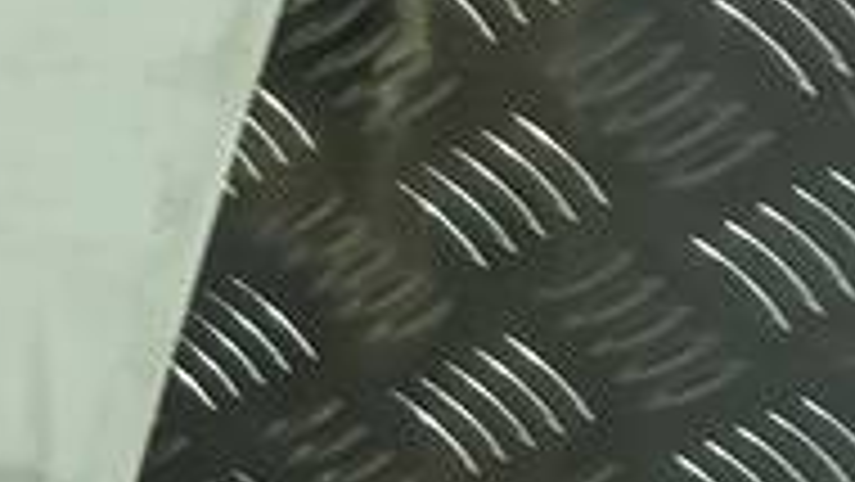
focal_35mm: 147
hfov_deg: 13.4
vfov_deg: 8.3
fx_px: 3334
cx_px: -576
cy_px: 306
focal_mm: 4.6
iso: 40
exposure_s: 1/50
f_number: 1.8
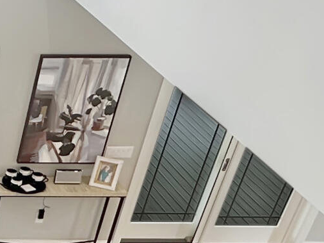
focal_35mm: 83
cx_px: -241
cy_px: 309
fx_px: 776
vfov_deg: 16.8
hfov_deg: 18.8
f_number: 2.2
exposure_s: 1/60
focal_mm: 2.22
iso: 250
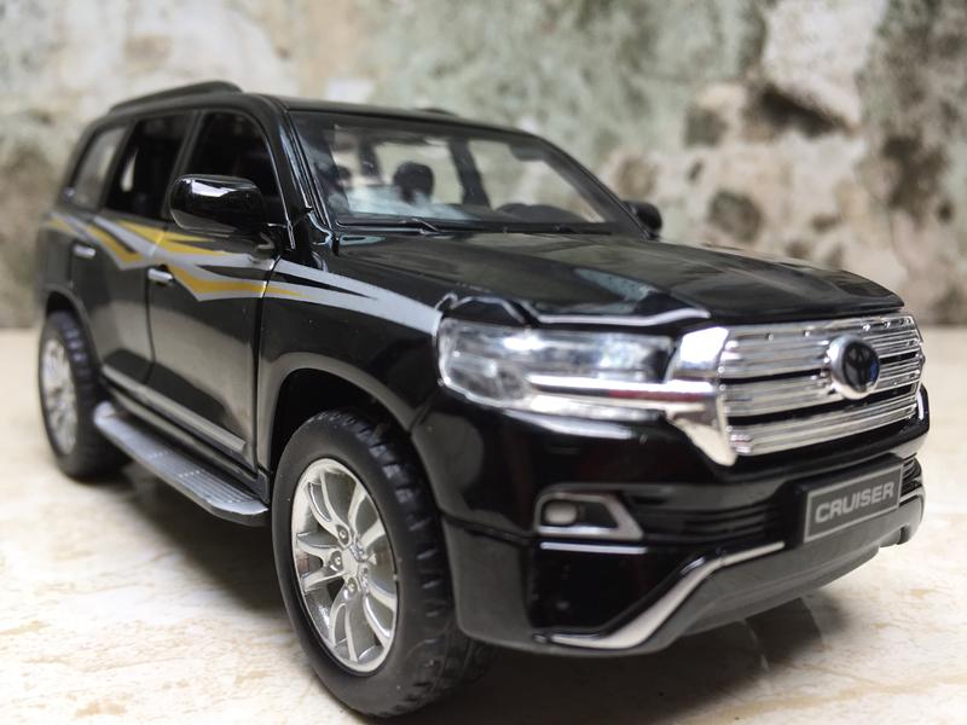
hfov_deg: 61.7
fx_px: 810
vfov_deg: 48.2
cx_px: 484
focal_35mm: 29
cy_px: 362
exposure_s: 1/100
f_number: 2.2
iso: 32
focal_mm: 4.15
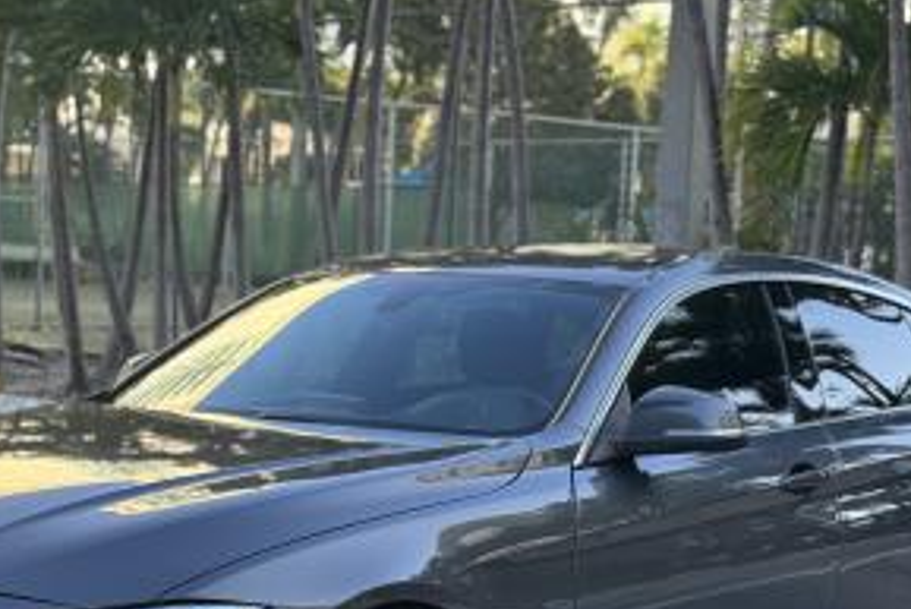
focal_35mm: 87
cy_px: 565
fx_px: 2203
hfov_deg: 23.3
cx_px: 378
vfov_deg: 15.5
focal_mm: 6.76
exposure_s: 1/290
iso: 64
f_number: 1.78
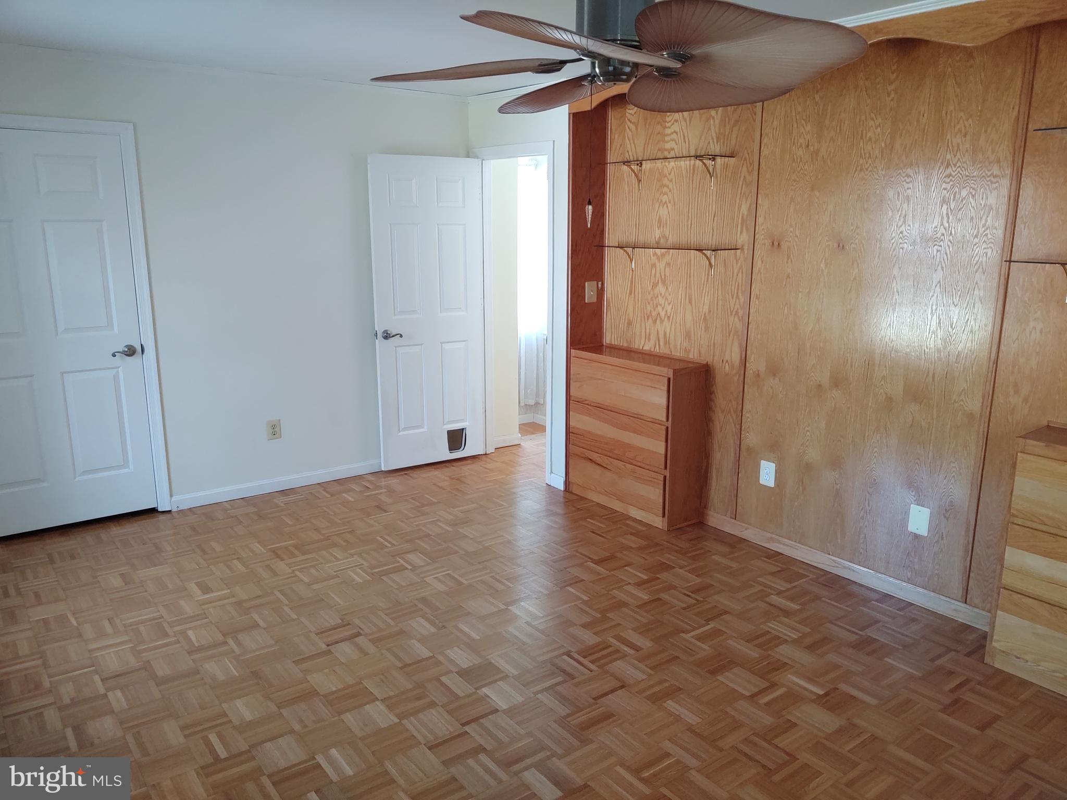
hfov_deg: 65.3
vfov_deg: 51.4
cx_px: 534
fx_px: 832
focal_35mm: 27
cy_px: 400
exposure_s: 1/60
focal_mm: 4.75
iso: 244
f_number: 1.7
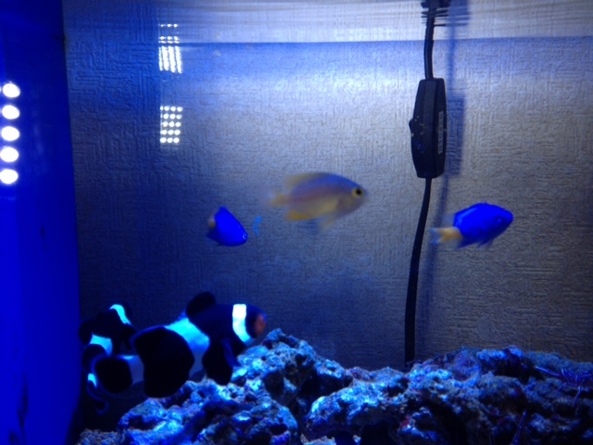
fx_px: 600
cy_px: 222
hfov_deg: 52.6
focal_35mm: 35
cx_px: 296
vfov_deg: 40.7
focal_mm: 4.28
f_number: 2.4
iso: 64
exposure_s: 1/40
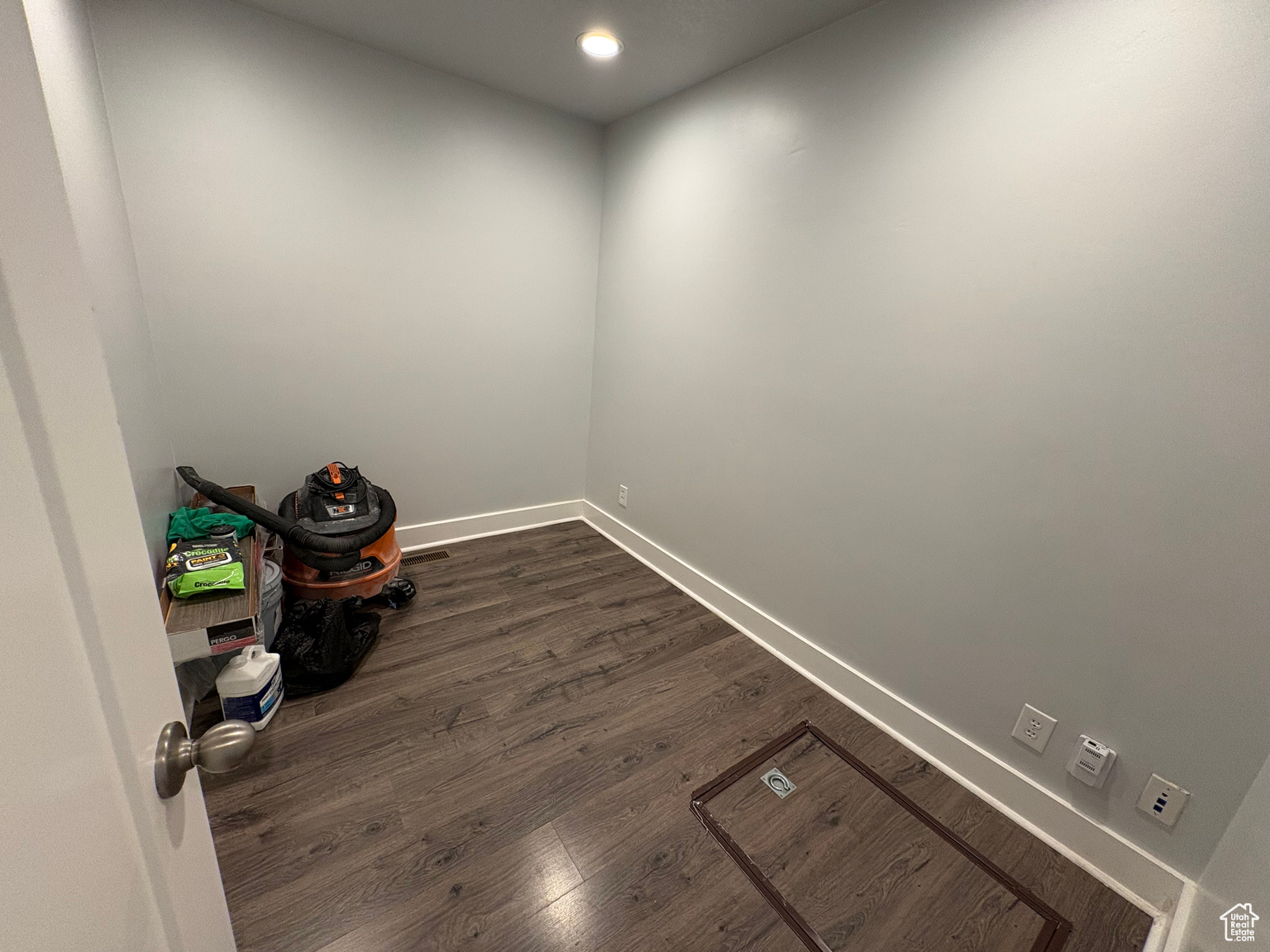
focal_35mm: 14
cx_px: 635
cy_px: 476
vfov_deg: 85.7
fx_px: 514
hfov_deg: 102.1
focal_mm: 2.22
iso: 160
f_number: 2.2
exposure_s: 1/60
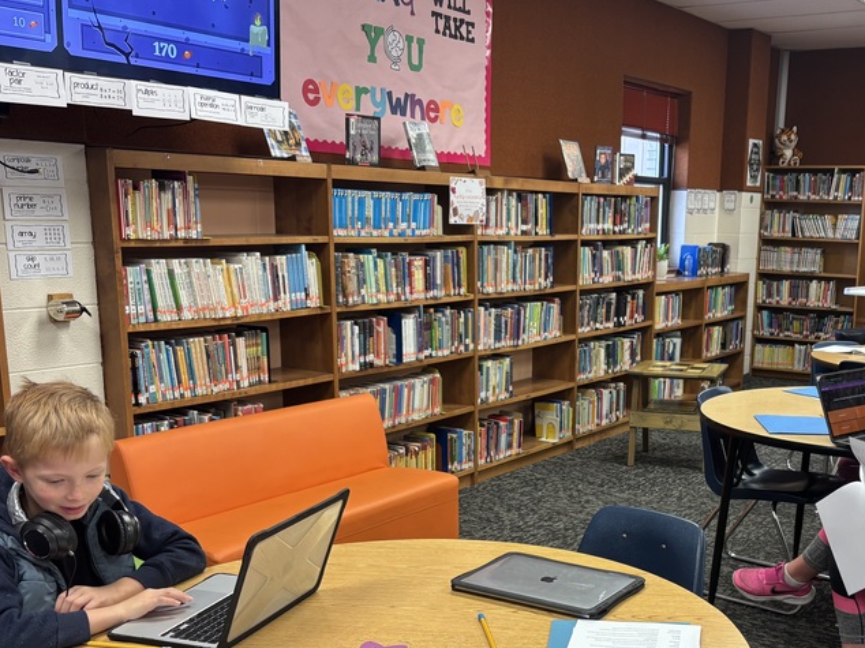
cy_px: 453
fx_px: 1049
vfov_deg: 33.9
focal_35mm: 42
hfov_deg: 44.2
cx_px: 570
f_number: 1.6
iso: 100
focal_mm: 5.96
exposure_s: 1/60
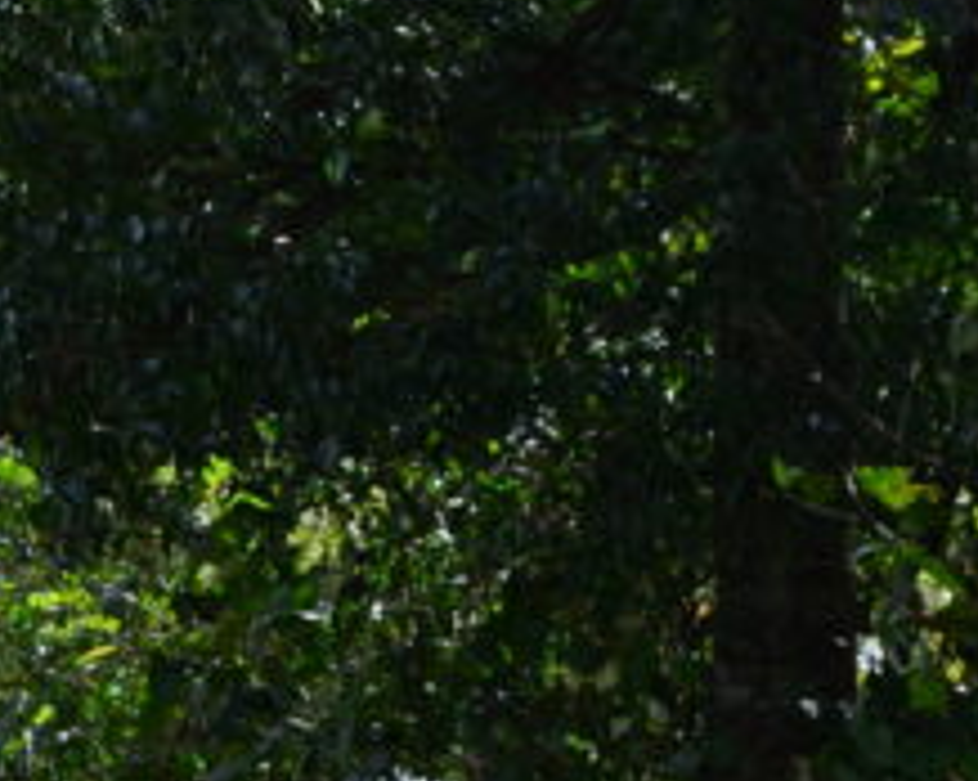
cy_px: 97
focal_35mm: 331
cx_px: -794
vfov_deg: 4.7
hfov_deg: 5.7
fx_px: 9572
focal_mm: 50
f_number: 4.5
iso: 125
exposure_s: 1/500
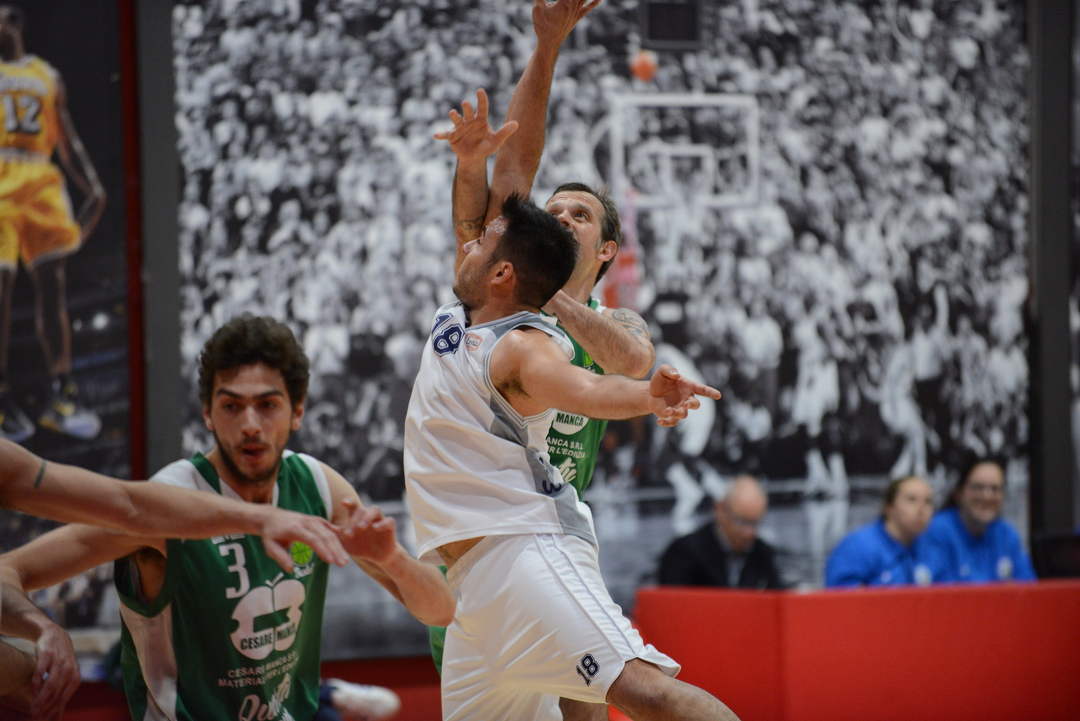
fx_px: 6001
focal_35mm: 200
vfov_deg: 6.9
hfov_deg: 10.3
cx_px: 540
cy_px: 360
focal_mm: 200
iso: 3600
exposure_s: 1/640
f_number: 2.8
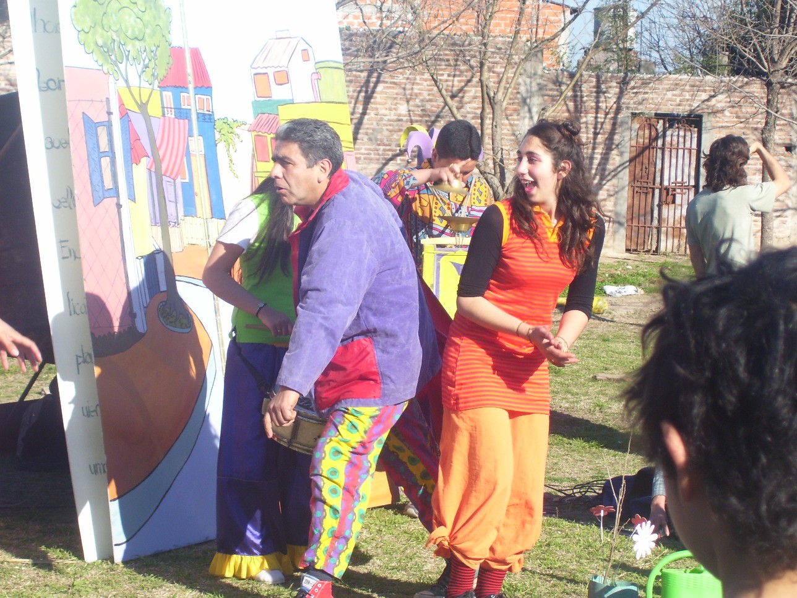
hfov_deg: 17.7
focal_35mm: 111
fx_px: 2556
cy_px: 299
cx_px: 398
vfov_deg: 13.3
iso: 80
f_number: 4.6
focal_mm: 18
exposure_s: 1/350
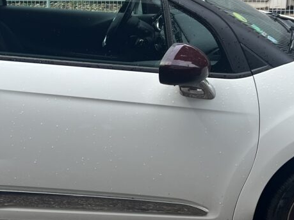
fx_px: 722
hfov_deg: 22.8
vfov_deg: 17.4
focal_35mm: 85
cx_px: 70
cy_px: 112
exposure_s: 1/1488
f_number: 1.5
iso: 50
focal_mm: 5.7
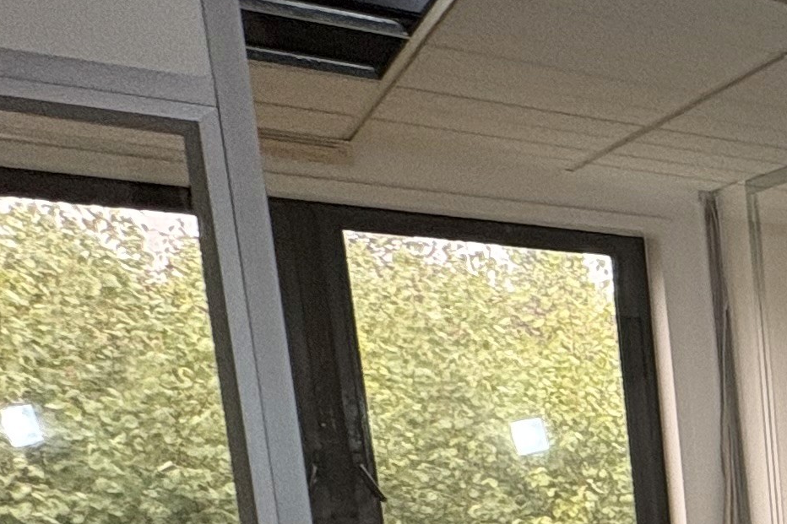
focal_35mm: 63
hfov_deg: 19.4
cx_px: 1549
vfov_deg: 19.5
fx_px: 1377
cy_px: 716
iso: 125
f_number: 2.2
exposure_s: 1/50
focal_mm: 2.22
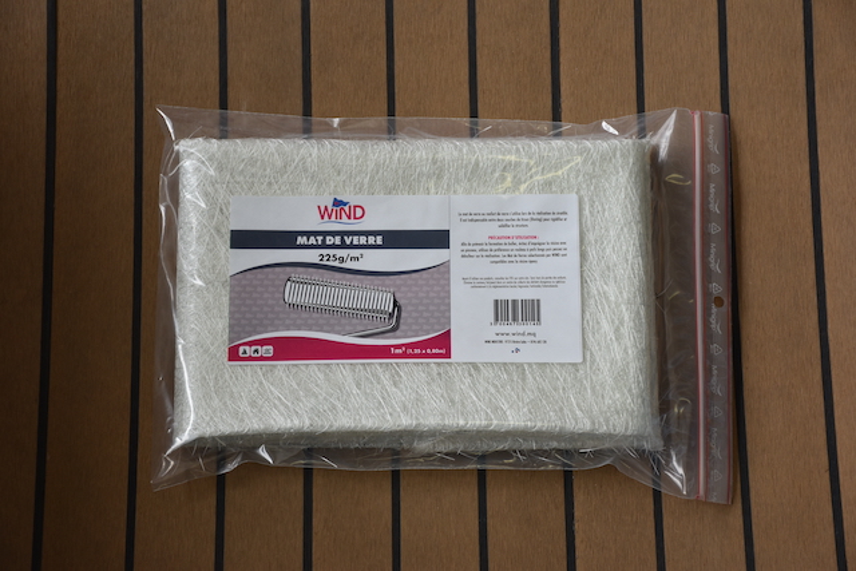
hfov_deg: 22.6
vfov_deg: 15.2
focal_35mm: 90
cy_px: 286
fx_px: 2140
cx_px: 428
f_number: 5.6
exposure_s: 1/125
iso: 250
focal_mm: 60
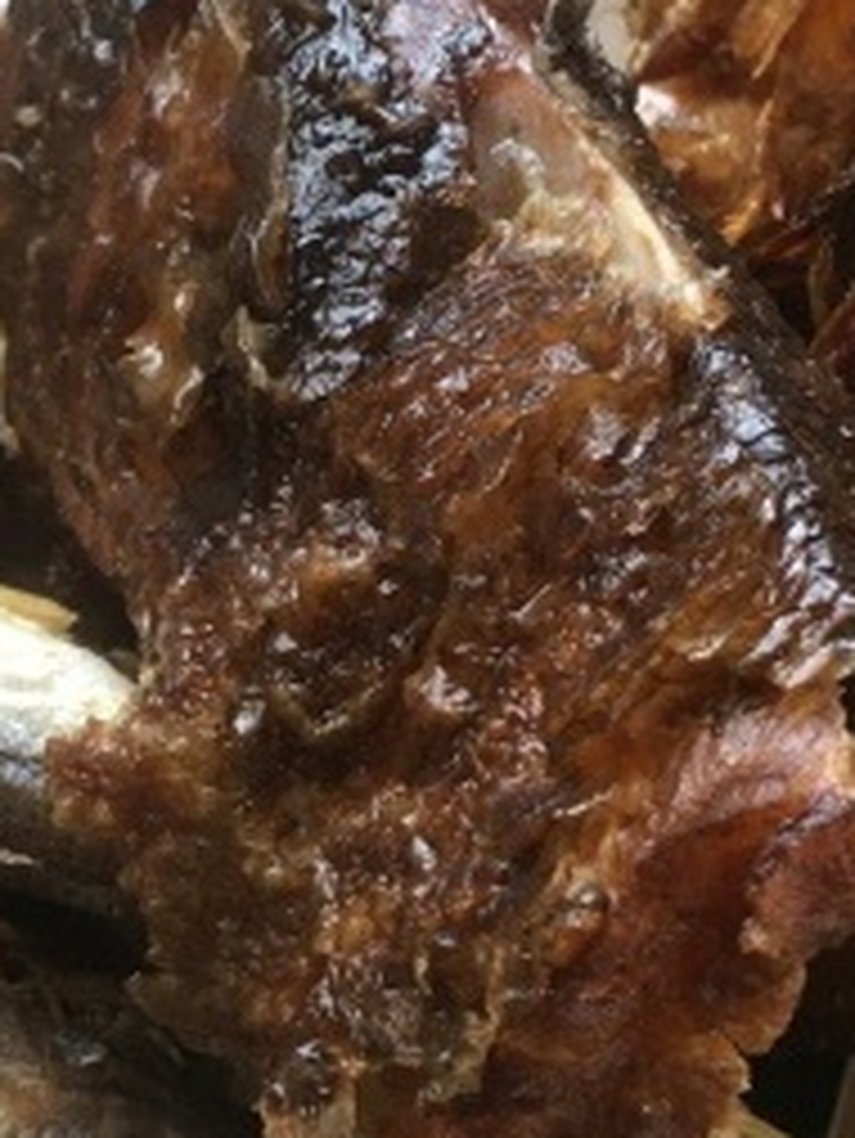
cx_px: 414
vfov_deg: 25.0
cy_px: 684
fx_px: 2567
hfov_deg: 18.9
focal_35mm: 78
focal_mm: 4.15
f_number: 2.2
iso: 40
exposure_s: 1/30
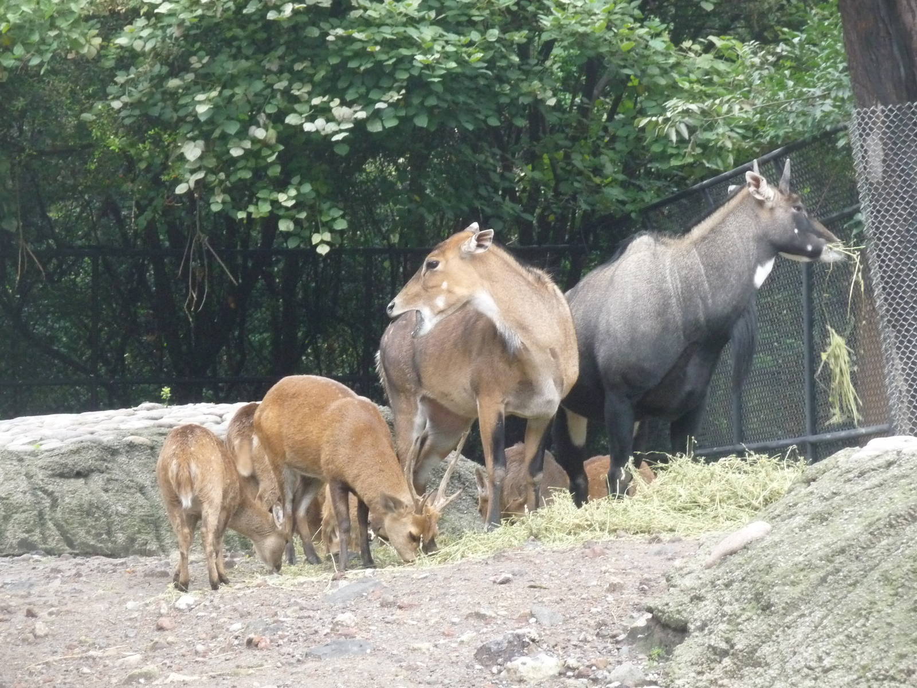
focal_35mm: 170
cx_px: 458
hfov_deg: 11.6
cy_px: 344
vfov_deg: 8.7
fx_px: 4503
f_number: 4.8
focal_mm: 29.1
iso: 400
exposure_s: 1/125
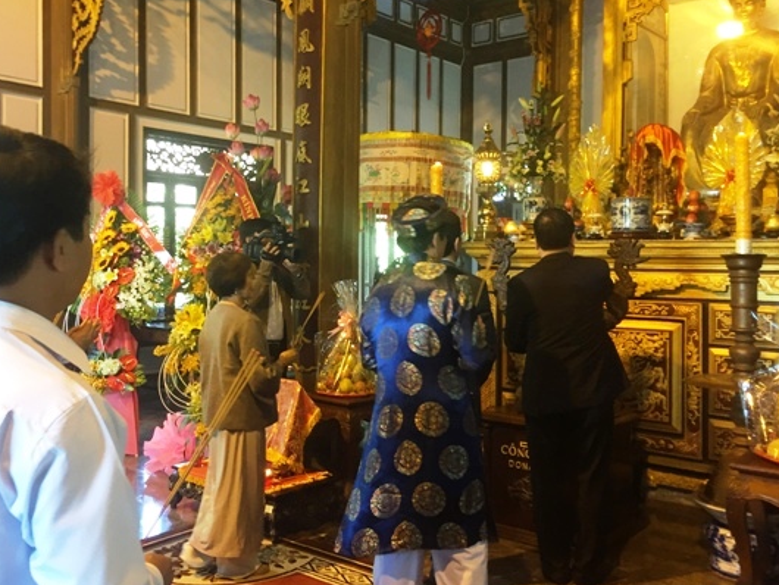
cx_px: 354
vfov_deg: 40.7
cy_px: 265
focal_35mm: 35
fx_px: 788
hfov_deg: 52.5
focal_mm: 4.15
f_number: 2.2
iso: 125
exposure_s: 1/33
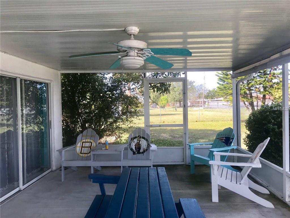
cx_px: 145
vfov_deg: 49.7
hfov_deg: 63.4
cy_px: 109
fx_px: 235
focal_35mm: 28
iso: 20
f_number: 1.8
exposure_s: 1/363
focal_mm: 3.99
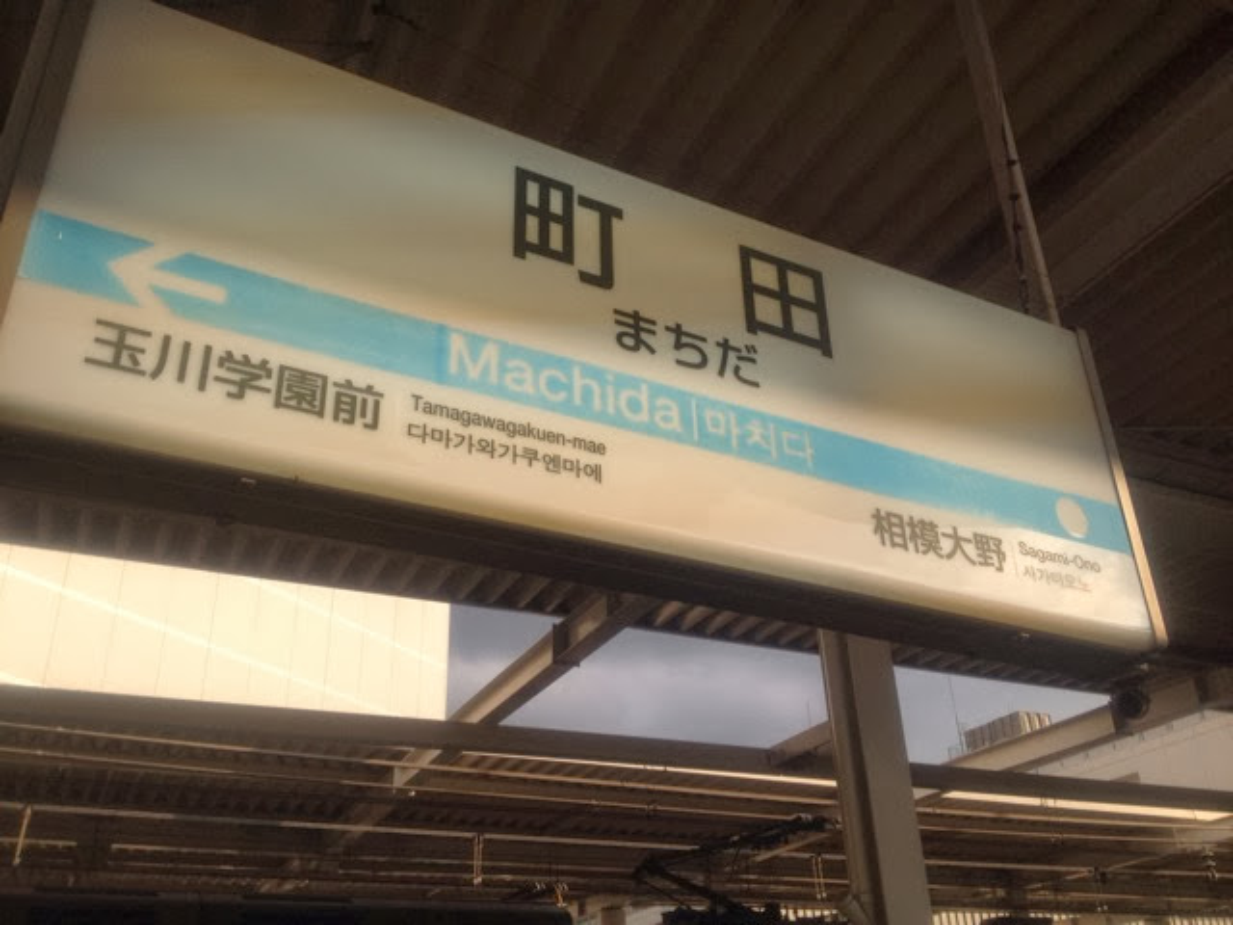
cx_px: 616
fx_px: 1247
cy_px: 462
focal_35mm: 35
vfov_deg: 40.7
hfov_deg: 52.6
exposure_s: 1/951
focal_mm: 4.28
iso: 50
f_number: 2.4
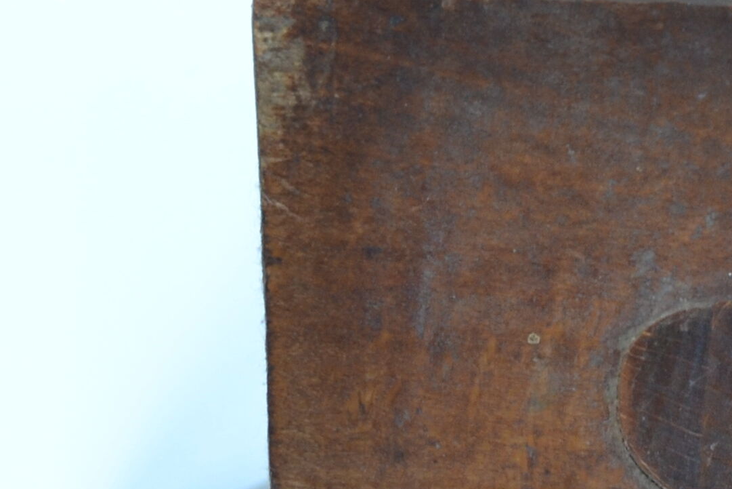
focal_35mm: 179
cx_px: 1376
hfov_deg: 10.7
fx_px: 3640
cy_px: 781
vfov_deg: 7.5
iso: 400
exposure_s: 1/80
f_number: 6.3
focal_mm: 28
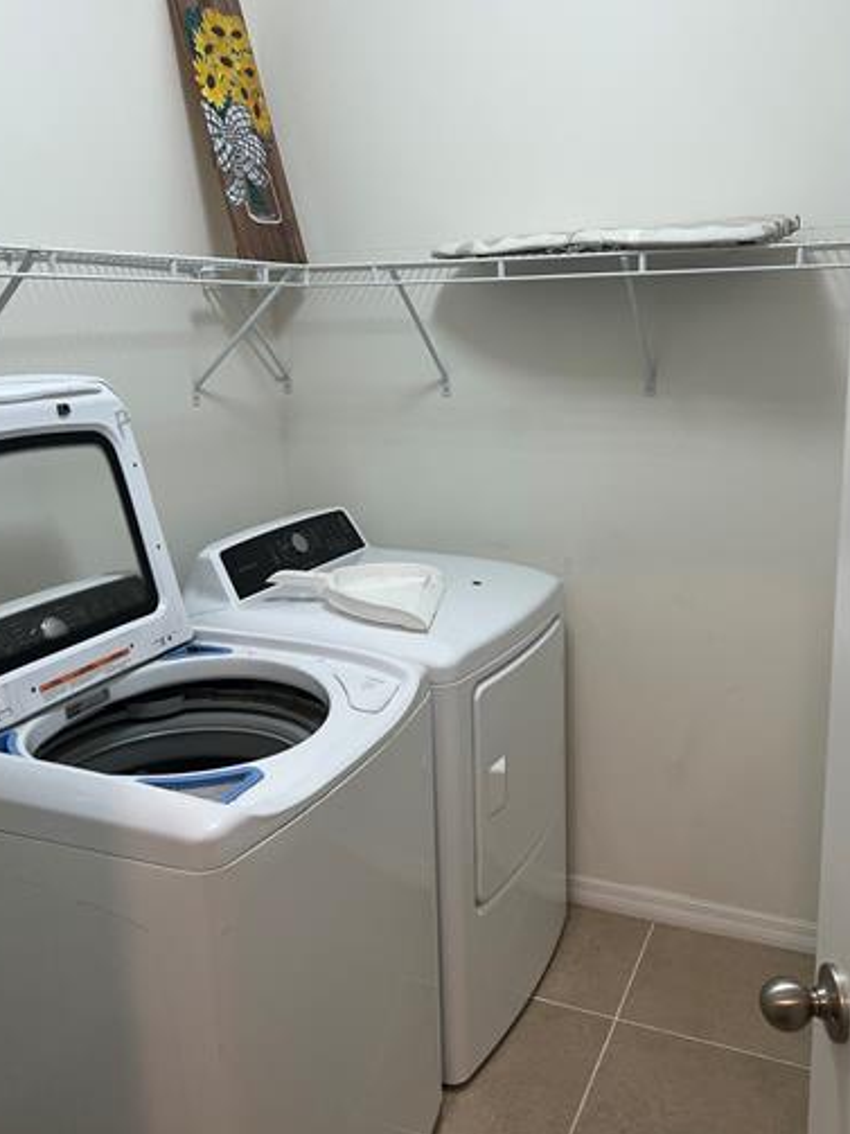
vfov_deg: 58.3
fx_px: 1015
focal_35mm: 31
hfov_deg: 45.3
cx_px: 476
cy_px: 530
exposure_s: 1/120
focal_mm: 5.7
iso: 125
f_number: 1.5
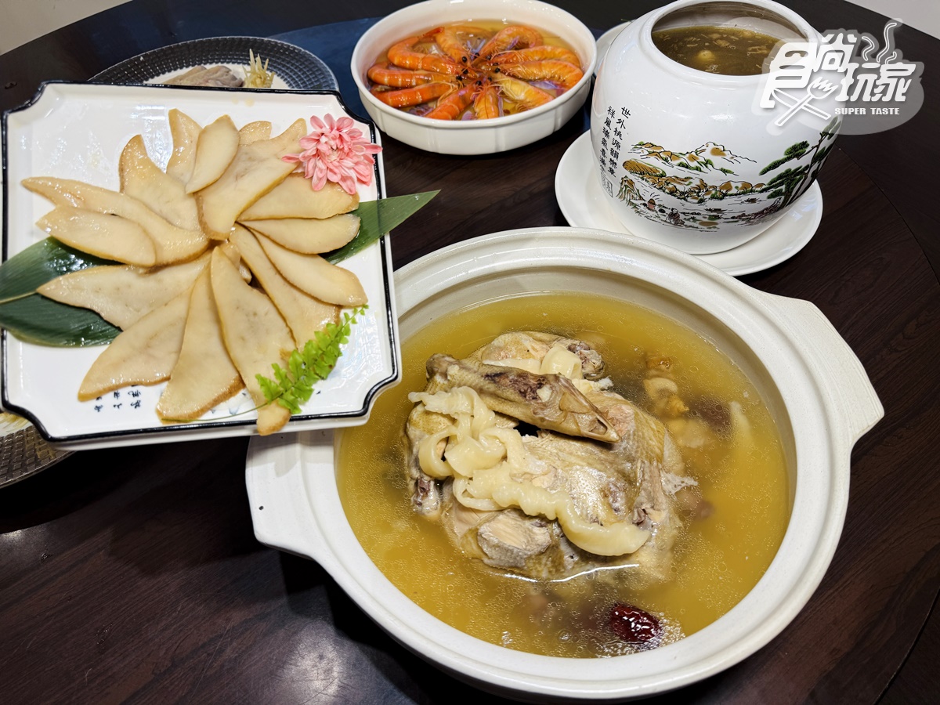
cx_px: 470
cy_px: 352
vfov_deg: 56.8
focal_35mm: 24
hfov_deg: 71.6
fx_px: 652
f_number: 1.78
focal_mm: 6.76
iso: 80
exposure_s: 1/119
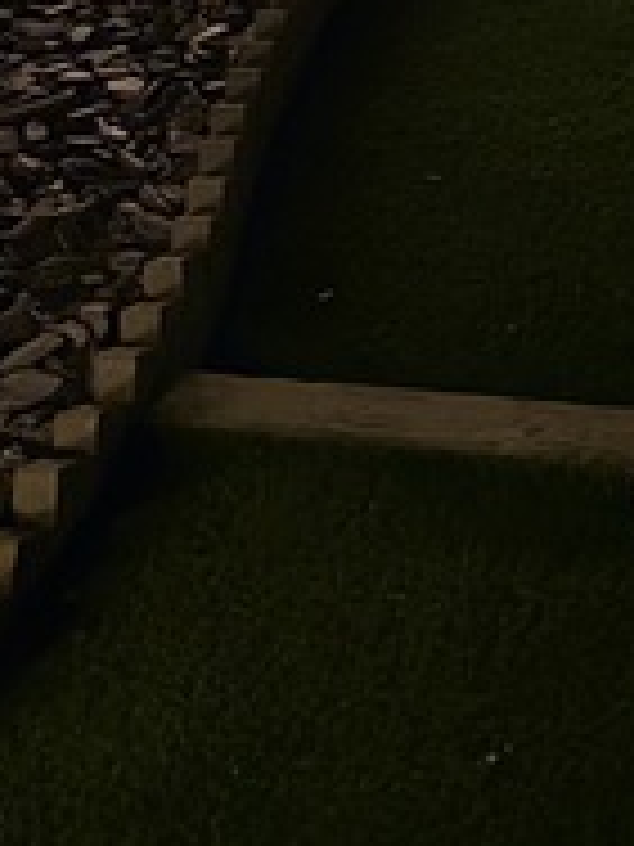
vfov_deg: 15.6
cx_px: 764
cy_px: -724
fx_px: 2589
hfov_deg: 13.6
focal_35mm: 106
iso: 500
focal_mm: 5.96
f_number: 1.6
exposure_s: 1/9
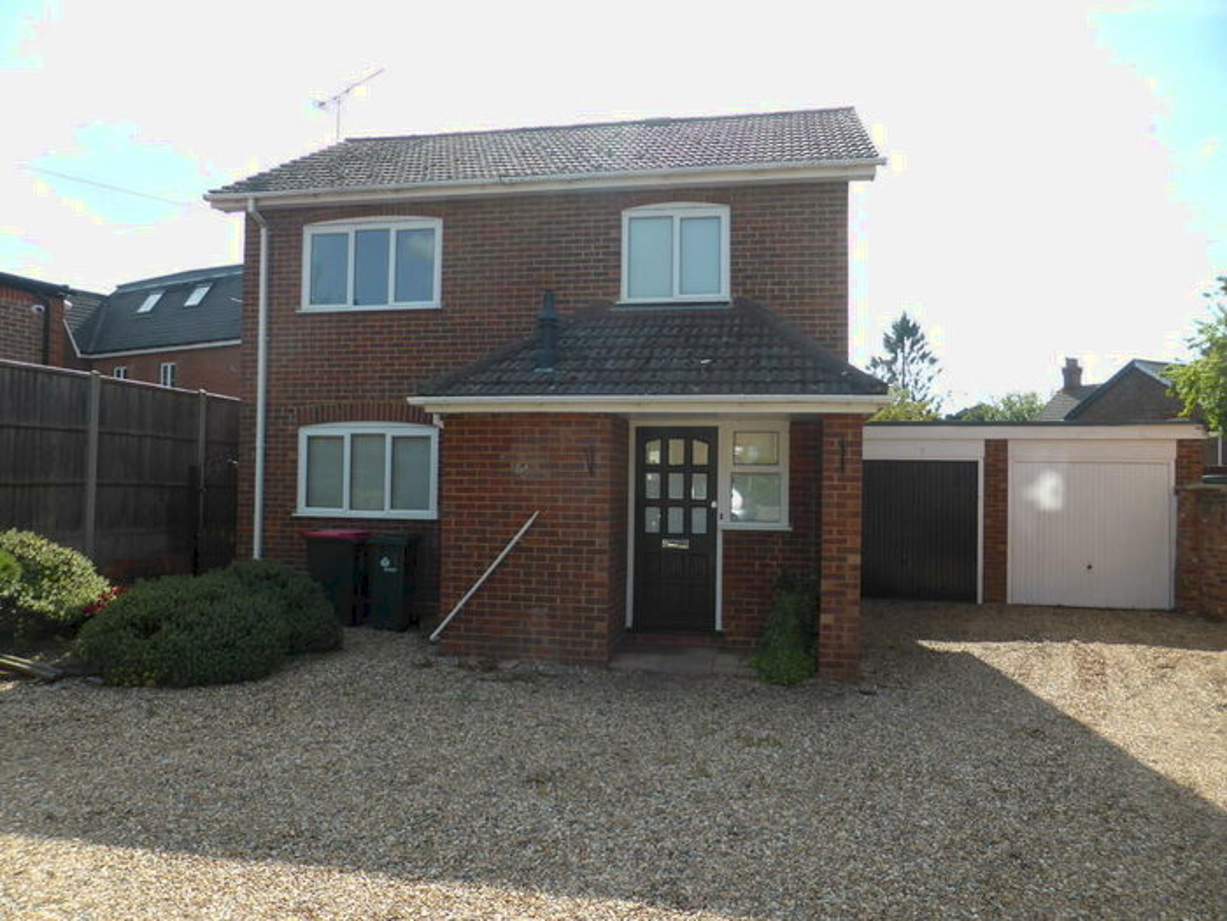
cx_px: 614
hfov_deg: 69.4
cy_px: 460
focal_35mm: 25
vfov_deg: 54.9
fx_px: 886
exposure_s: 1/500
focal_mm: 4.3
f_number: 3.3
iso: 100
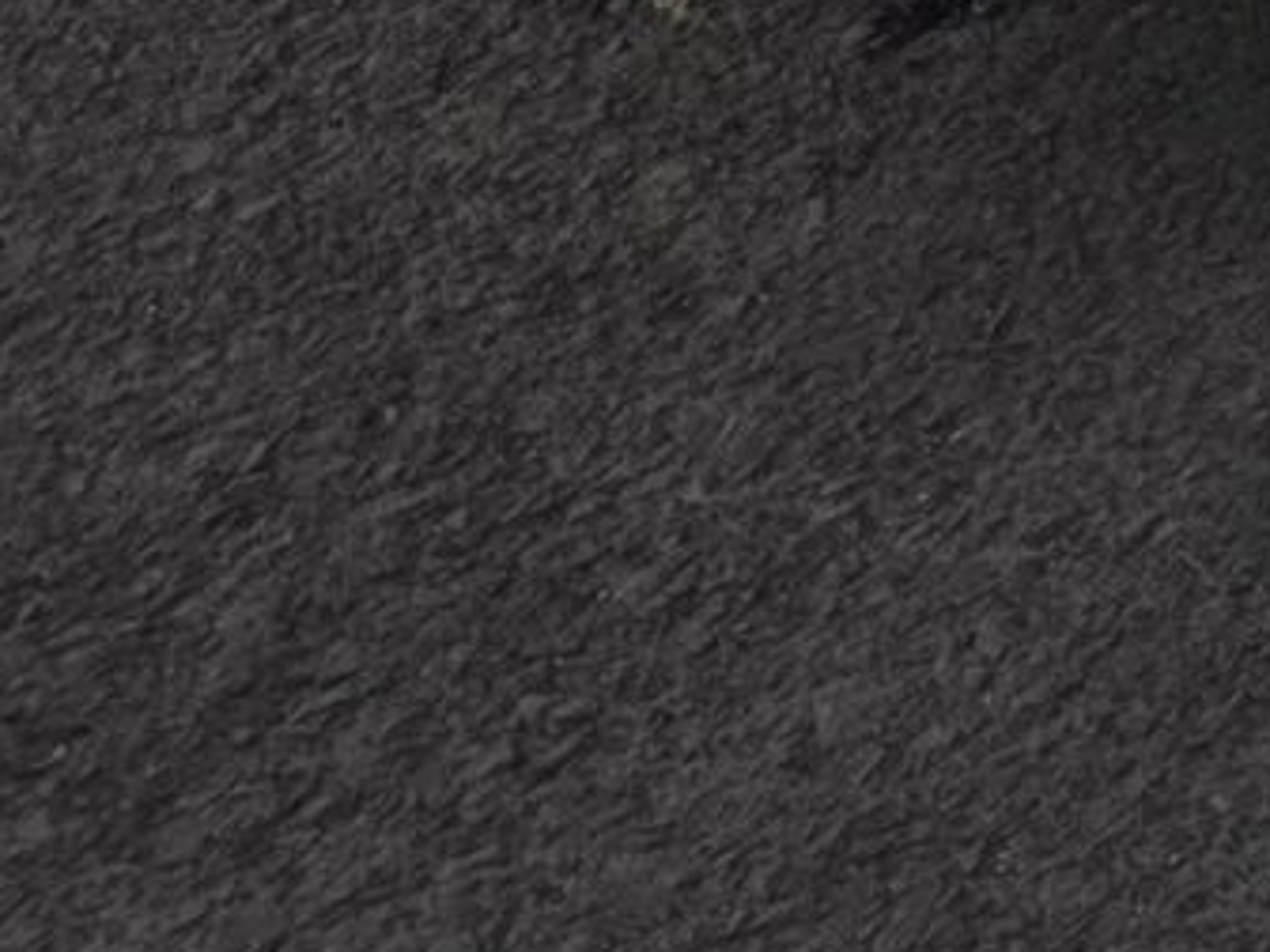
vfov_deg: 7.0
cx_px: 3833
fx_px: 6420
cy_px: -2501
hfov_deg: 9.1
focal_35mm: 175
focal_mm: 6.25
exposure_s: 1/2384
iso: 80
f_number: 1.7
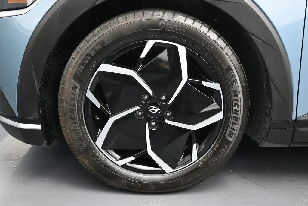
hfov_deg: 51.3
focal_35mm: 38
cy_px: 103
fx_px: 321
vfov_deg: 35.5
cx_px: 154
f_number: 4.2
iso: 1400
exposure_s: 1/125
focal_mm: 25
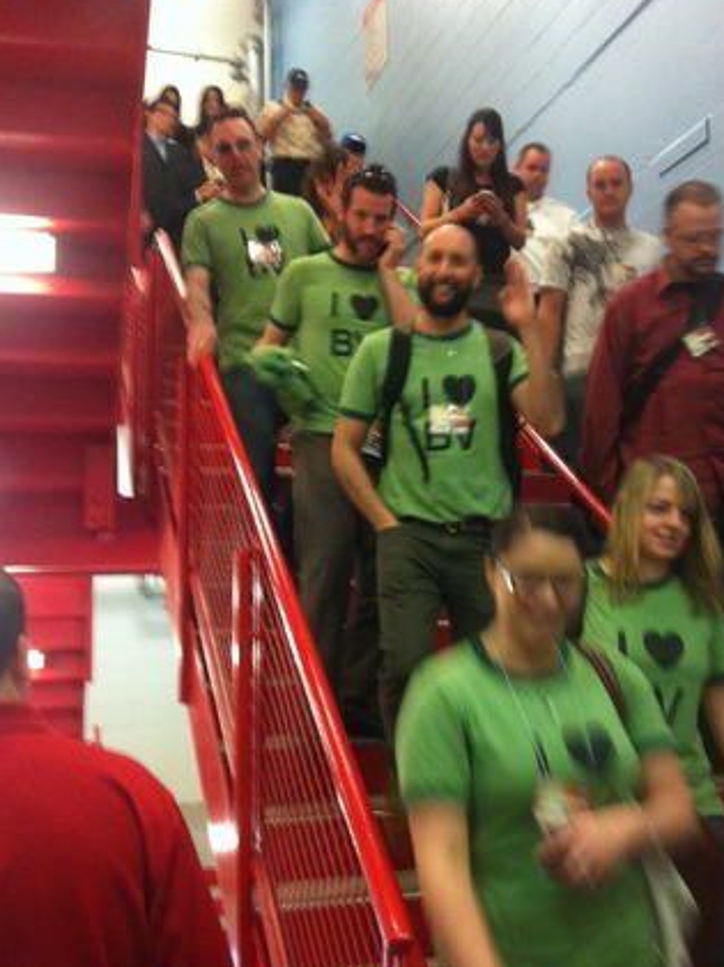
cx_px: 405
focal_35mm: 50
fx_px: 1396
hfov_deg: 29.0
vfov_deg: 38.2
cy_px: 478
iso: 250
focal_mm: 3.85
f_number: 2.8
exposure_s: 1/15
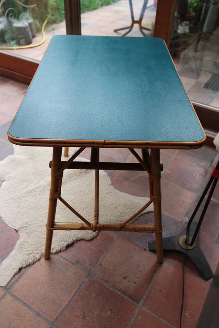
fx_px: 274
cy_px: 164
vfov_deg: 61.9
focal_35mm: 30
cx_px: 110
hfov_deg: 43.6
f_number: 3.5
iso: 200
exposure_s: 1/80
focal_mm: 20
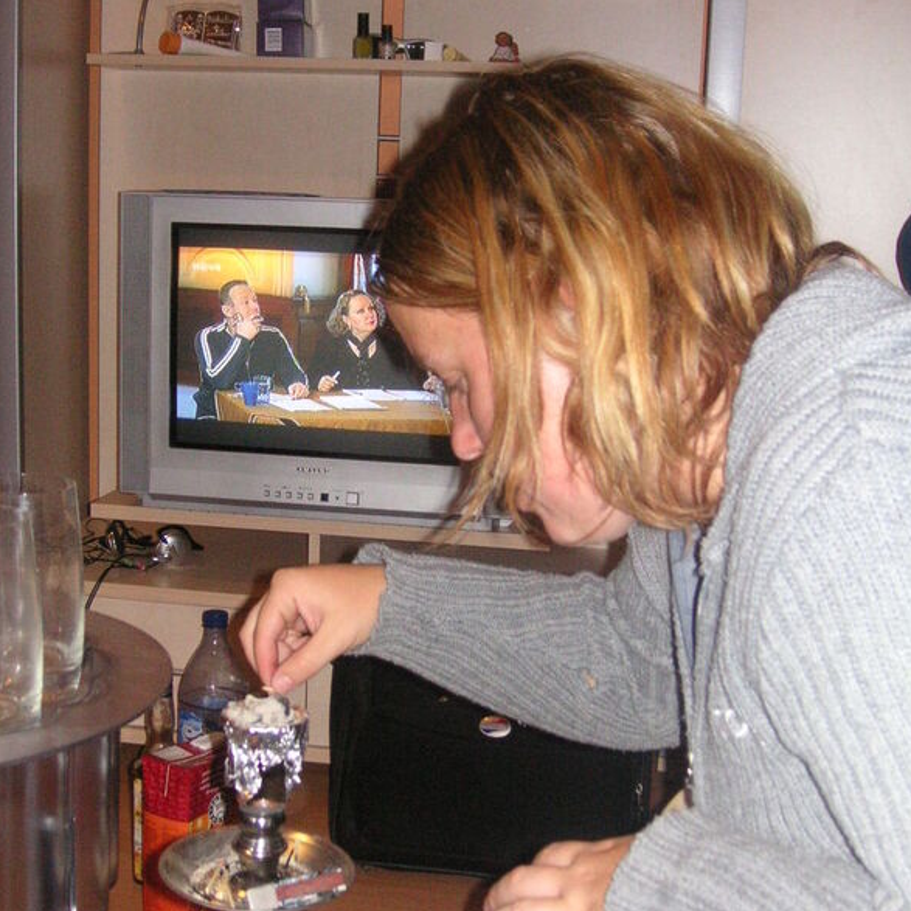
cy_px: 495
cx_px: 450
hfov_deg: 32.2
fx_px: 1578
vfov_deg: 32.2
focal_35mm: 53
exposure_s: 1/45
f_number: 3.1
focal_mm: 7.3
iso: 160
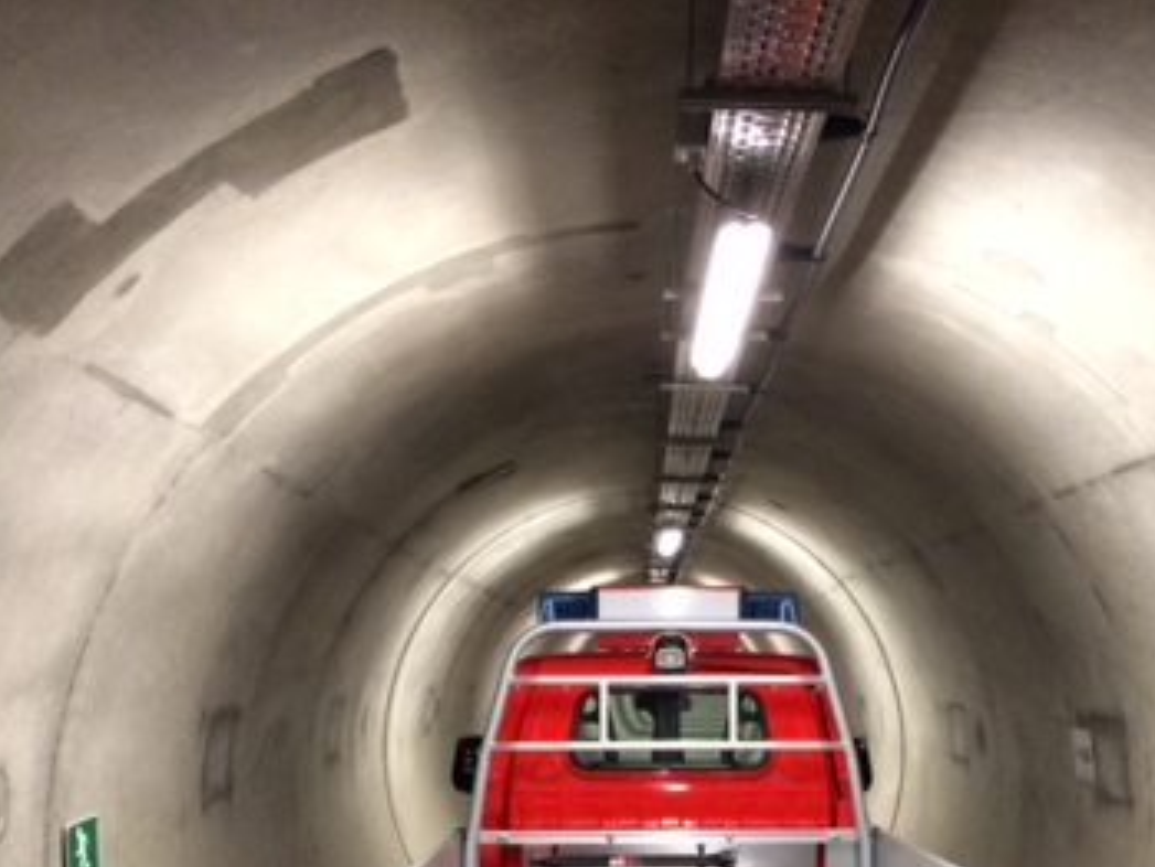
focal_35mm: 55
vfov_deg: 25.7
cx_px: 705
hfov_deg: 34.8
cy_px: 791
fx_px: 1836
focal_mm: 4.12
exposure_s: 1/24
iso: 320
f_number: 2.2
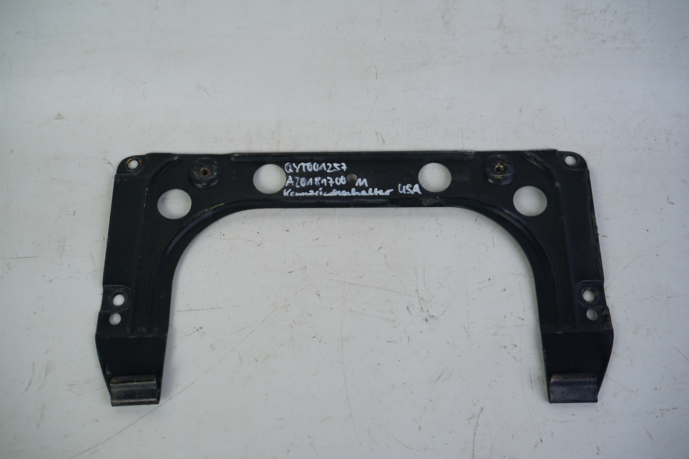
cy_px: 230
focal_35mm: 42
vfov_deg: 31.9
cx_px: 344
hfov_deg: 46.4
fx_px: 804
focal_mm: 42
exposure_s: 1/160
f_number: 8
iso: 200
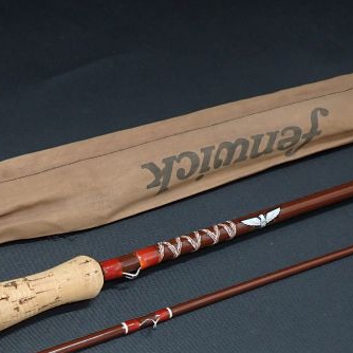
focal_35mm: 53
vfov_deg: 31.1
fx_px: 611
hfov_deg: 29.7
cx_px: -14
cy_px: 299
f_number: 2
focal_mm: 4.5
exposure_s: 1/60
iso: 200
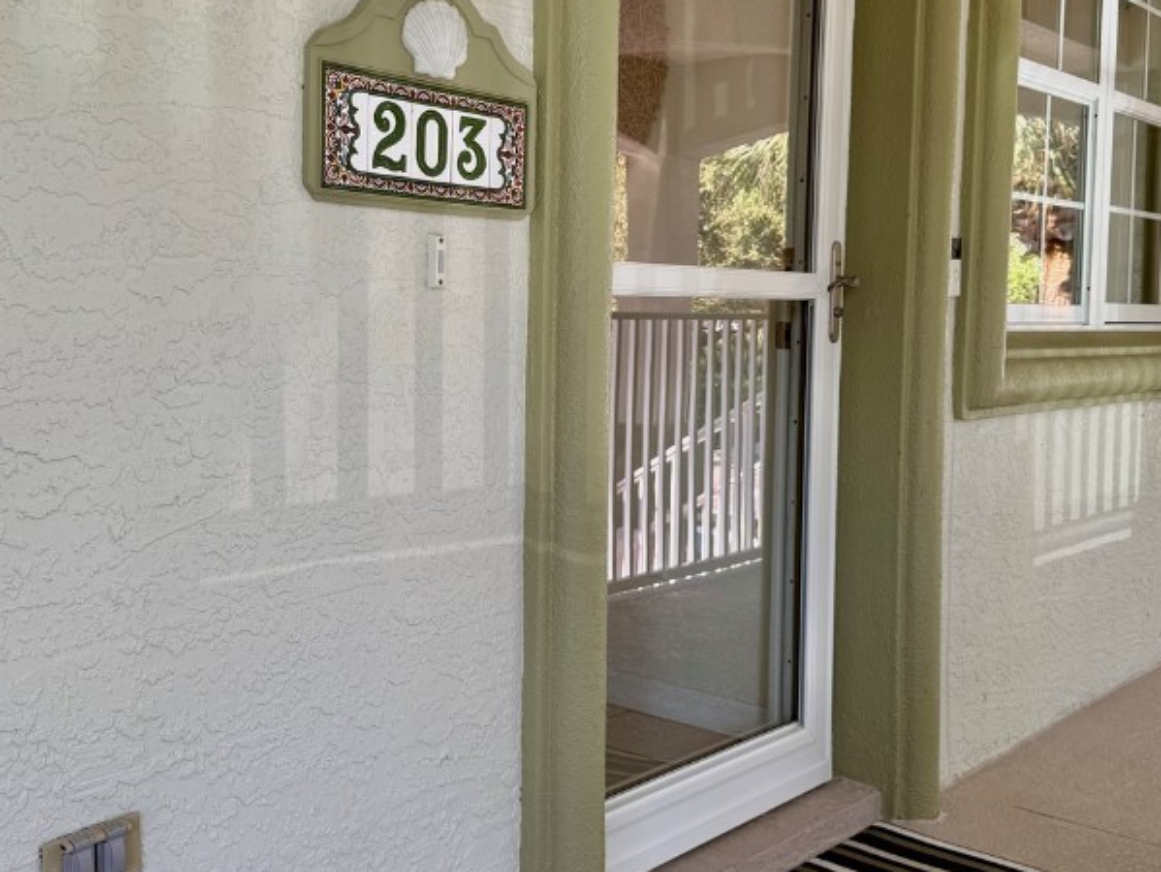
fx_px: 1376
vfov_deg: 35.1
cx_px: 568
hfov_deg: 45.7
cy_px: 353
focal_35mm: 41
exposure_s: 1/157
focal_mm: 6.76
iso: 64
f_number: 1.78
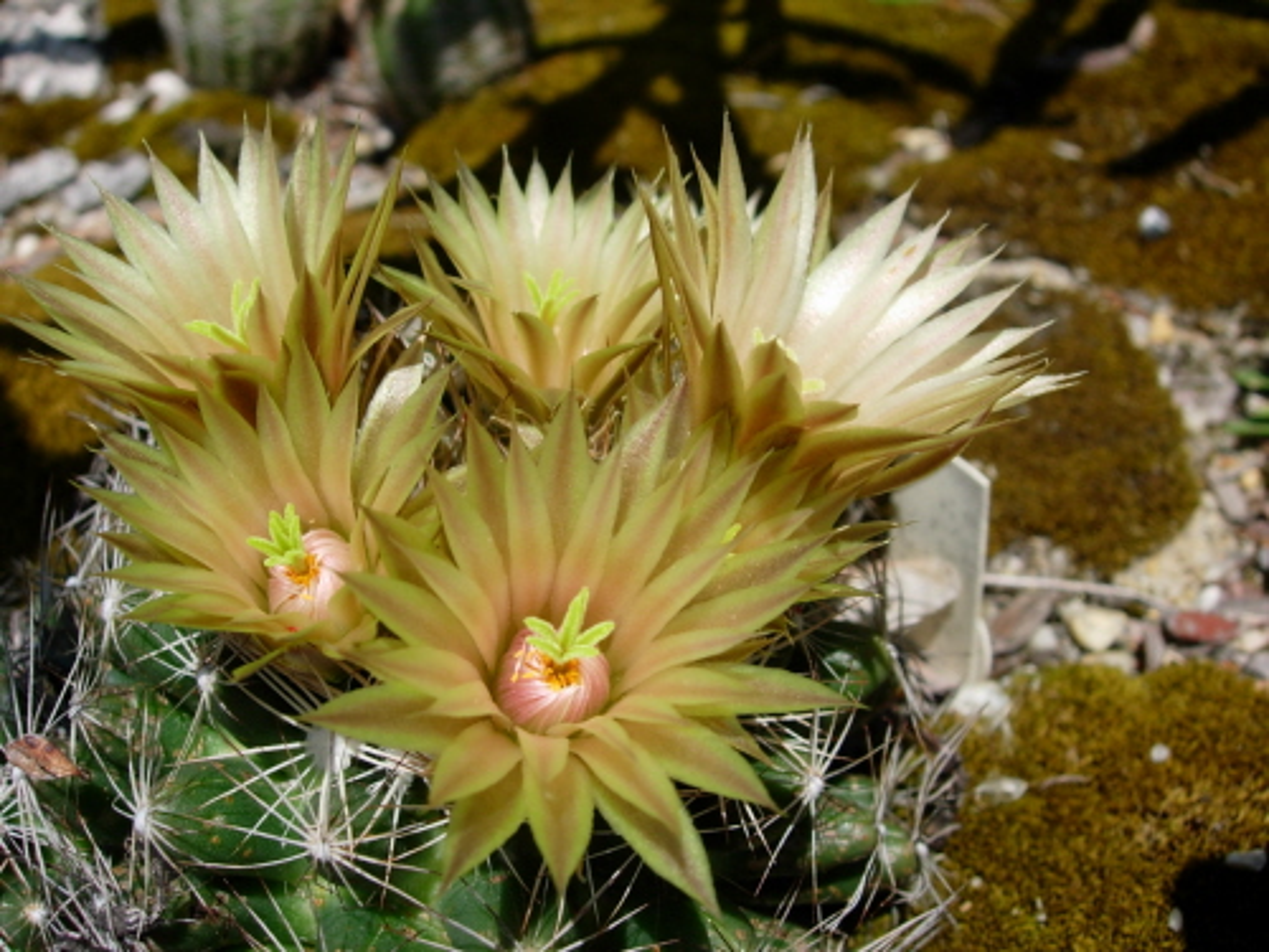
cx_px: 634
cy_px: 476
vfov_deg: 37.7
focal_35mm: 38
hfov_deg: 49.0
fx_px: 1393
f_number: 4.8
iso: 64
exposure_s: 1/861
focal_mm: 7.8
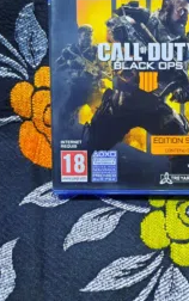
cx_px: 157
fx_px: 345
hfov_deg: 29.7
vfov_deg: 45.6
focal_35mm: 42
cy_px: 76
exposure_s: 1/25
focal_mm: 4.6
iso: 400
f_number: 2
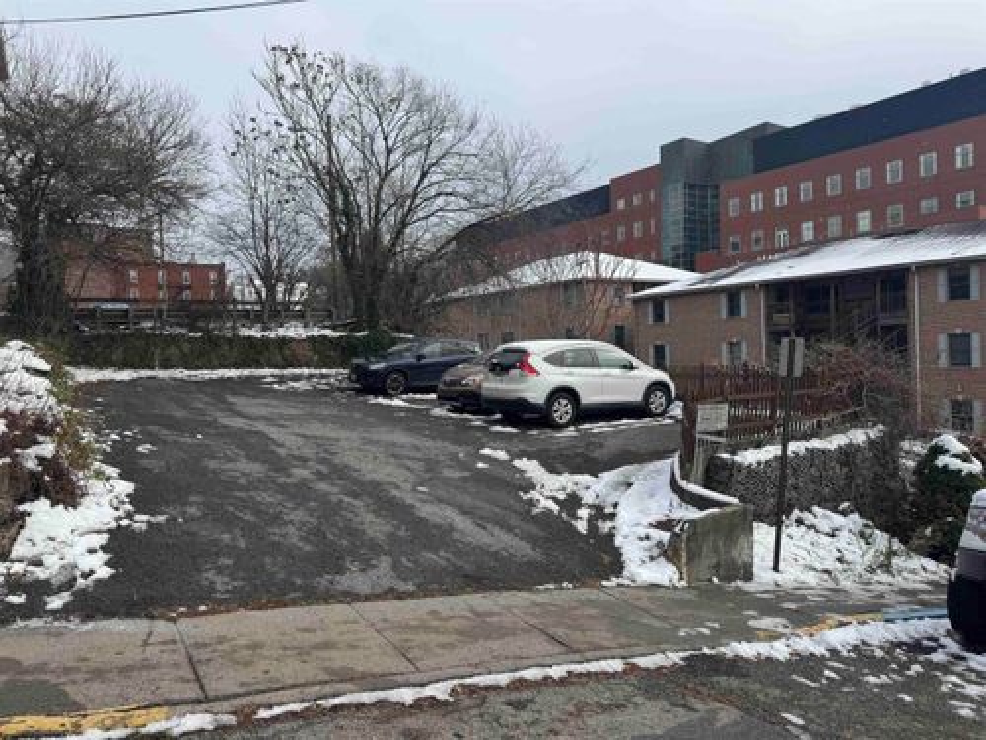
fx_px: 684
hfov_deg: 71.6
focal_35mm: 24
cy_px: 370
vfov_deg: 56.8
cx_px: 493
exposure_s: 1/3247
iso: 80
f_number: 1.78
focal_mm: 6.76
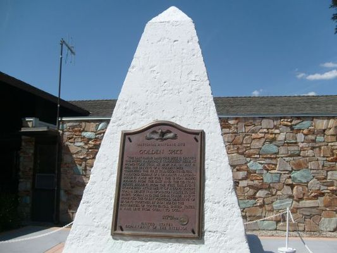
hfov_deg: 52.6
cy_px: 126
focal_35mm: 35
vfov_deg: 40.7
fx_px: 341
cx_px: 168
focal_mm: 5.8
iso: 80
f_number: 7.1
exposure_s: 1/750
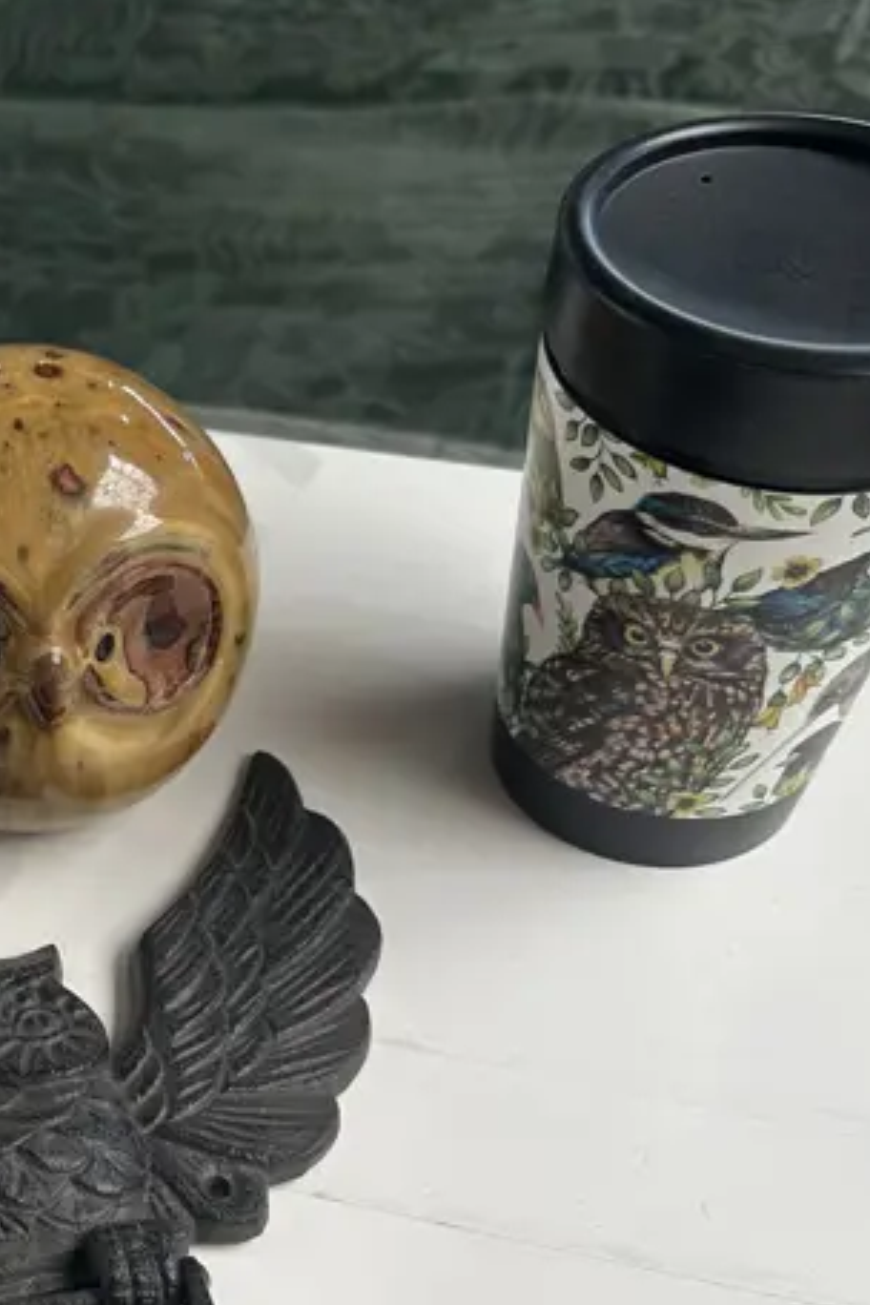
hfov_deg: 22.7
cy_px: 910
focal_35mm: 56
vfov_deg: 35.2
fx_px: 2030
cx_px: -97
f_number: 1.78
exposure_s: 1/164
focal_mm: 6.86
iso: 64
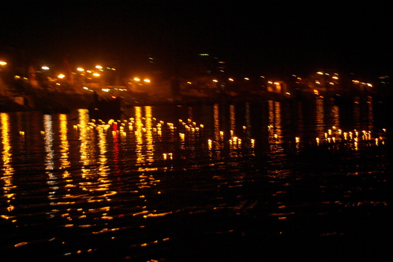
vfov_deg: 14.0
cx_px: 196
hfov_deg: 20.9
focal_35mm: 98
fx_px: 1065
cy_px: 131
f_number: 4.5
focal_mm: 65
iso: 800
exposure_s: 1/4
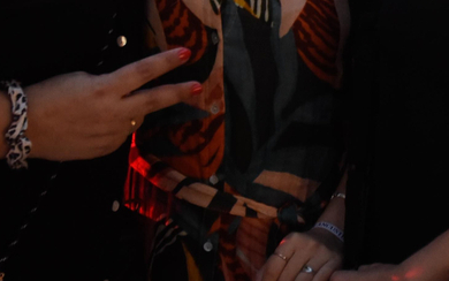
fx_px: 1432
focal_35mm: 117
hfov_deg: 17.5
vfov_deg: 11.1
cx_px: 427
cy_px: -8
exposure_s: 1/80
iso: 3200
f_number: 4
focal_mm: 28
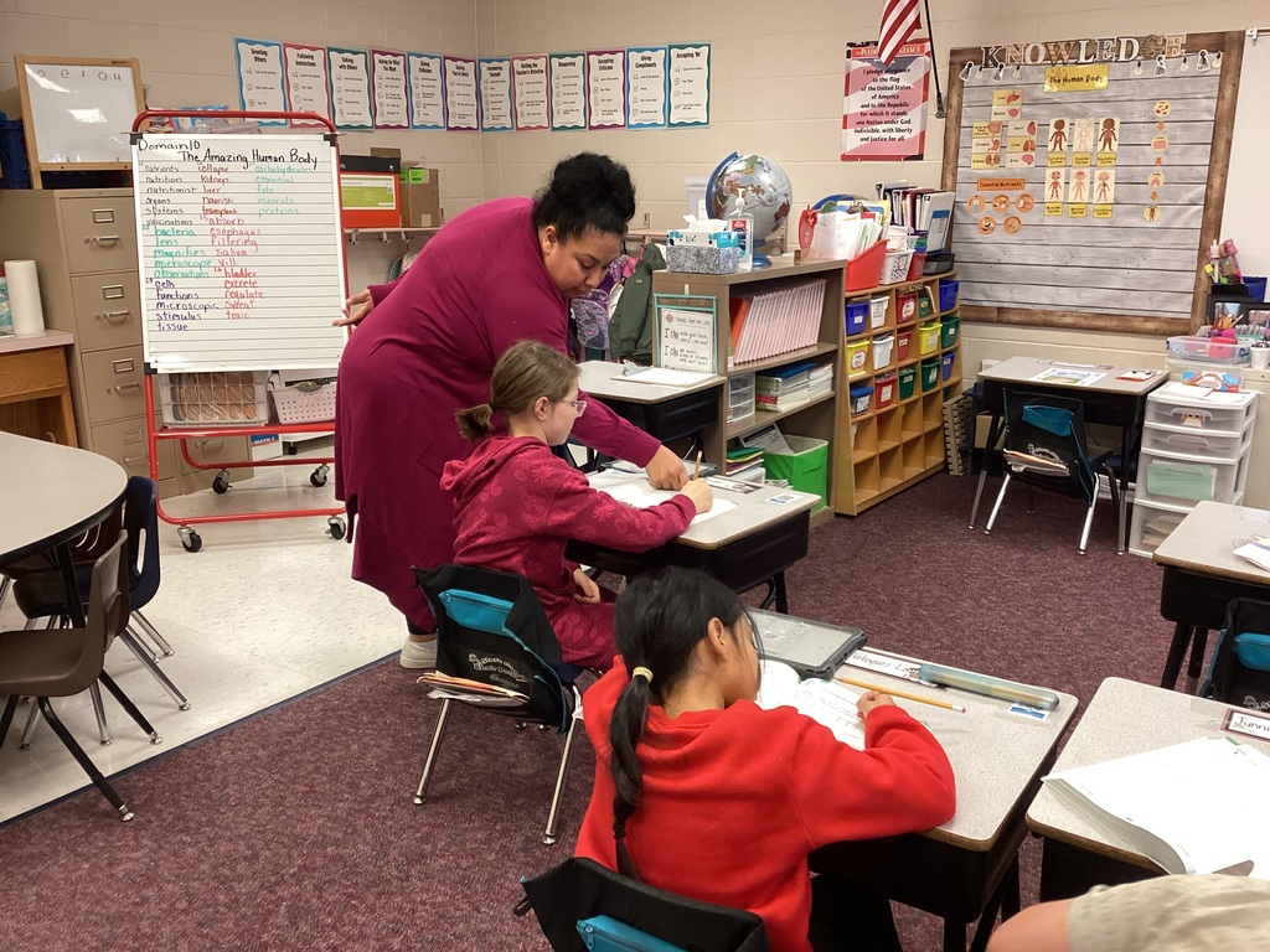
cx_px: 635
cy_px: 476
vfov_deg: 45.4
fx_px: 1137
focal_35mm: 31
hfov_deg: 58.4
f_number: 2.4
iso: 200
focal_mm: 3.3
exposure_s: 1/60
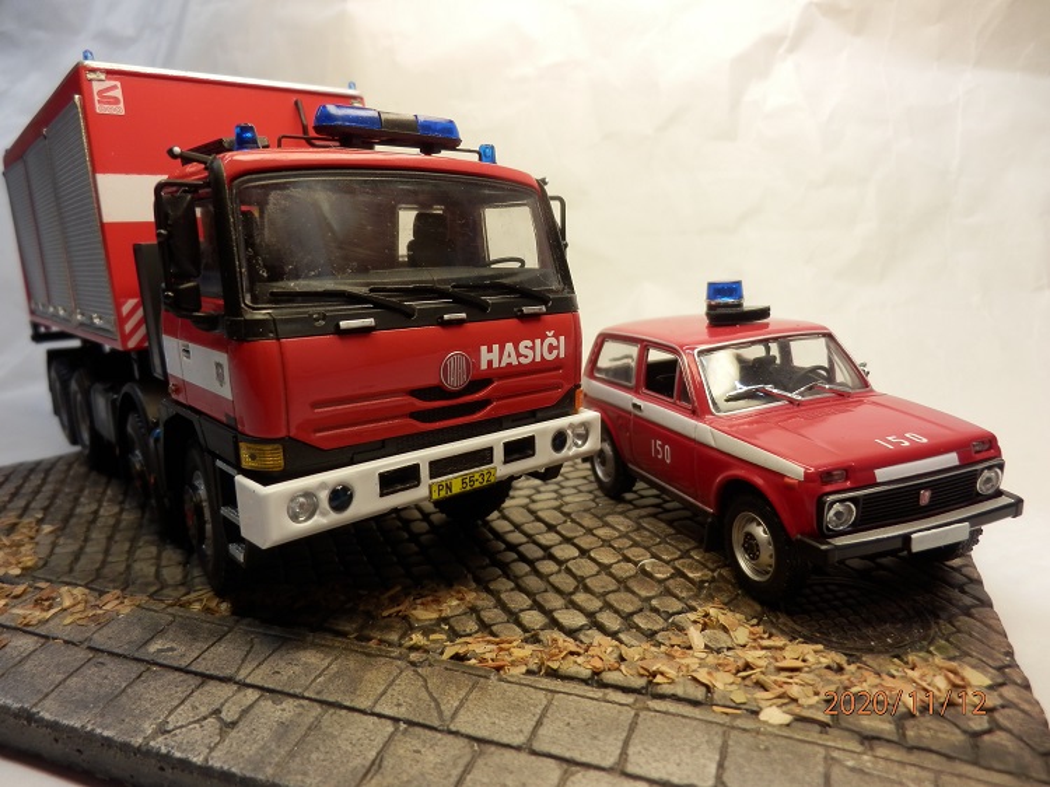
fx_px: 728
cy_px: 394
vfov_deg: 56.8
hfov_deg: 71.6
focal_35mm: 24
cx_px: 525
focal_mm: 4.2
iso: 80
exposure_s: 1/80
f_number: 3
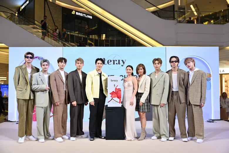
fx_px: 210
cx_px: 114
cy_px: 76
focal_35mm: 33
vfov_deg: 40.0
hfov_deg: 57.2
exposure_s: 1/125
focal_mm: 33
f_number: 2.8
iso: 200
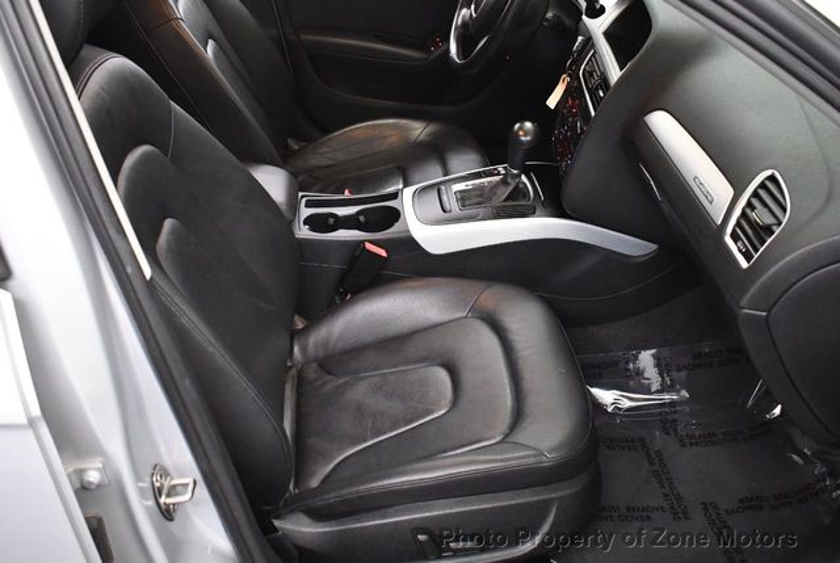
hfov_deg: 53.1
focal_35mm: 36
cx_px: 420
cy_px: 282
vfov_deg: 37.0
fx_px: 841
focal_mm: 18
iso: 3200
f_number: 3.5
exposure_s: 1/125
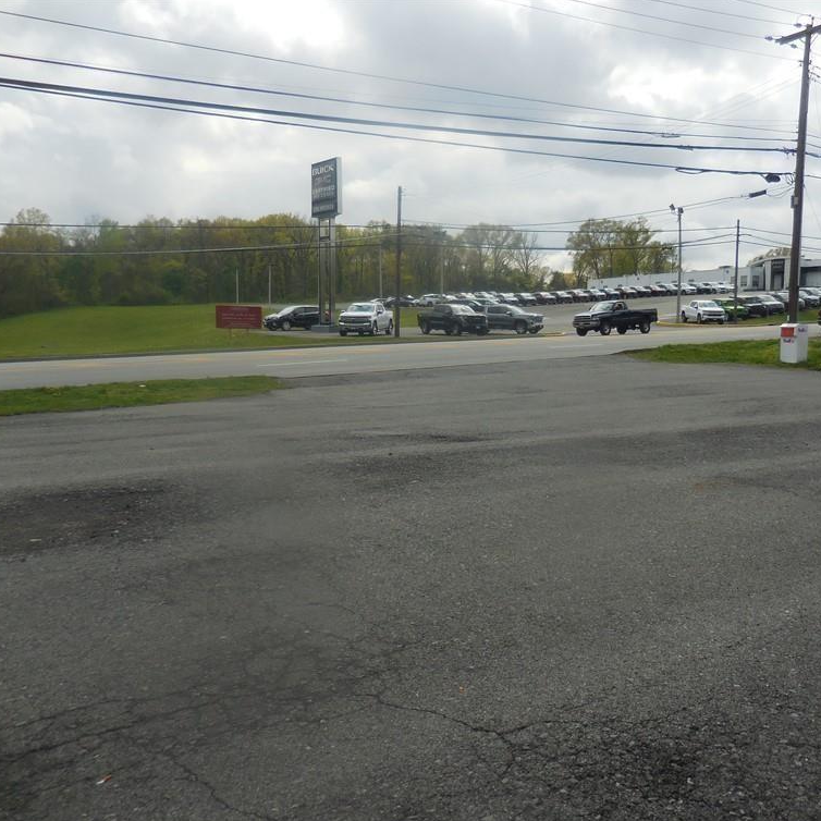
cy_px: 415
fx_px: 805
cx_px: 512
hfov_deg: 53.5
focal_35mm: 30
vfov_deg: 54.0
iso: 125
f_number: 6.6
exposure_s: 1/500
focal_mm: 4.5
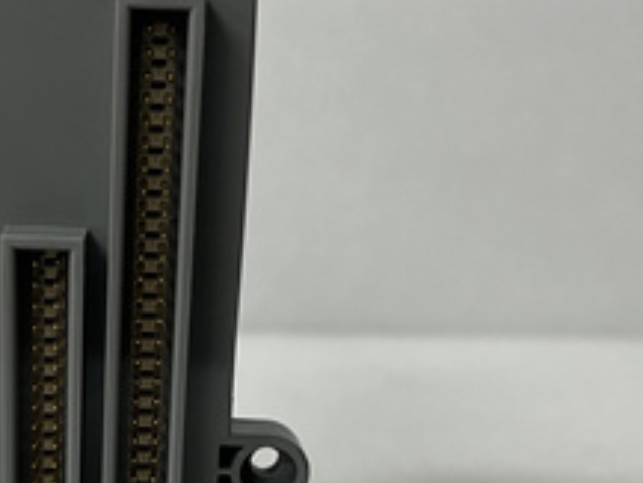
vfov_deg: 23.9
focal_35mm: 60
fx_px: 1115
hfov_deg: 31.3
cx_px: 127
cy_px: 407
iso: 80
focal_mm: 5.1
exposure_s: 1/50
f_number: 1.6
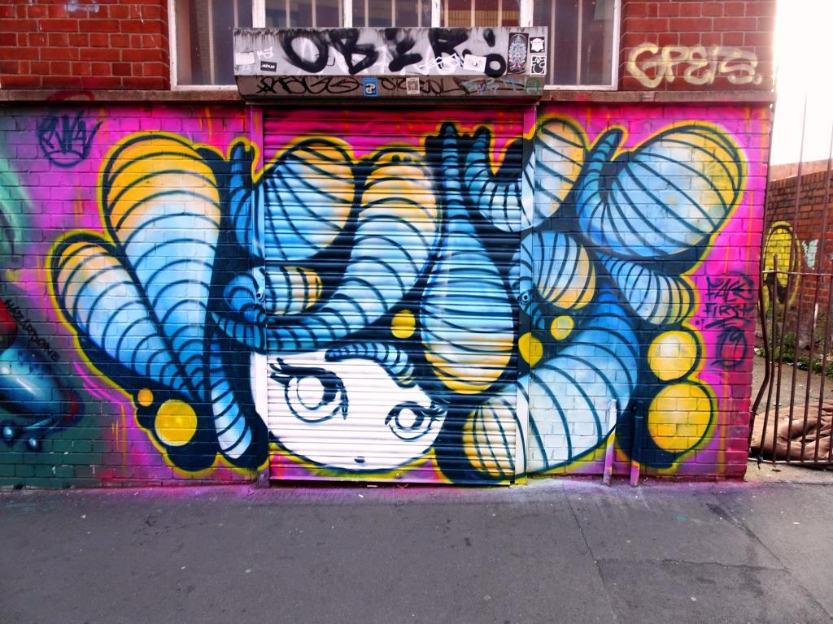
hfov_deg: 71.6
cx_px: 416
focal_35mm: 24
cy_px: 312
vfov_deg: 56.8
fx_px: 578
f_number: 3.5
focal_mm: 4.1
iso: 80
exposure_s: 1/40
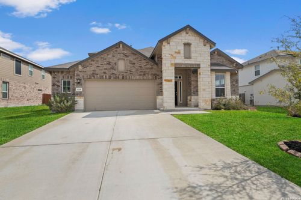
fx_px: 150
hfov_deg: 90.0
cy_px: 100
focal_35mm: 18
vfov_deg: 67.3
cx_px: 150
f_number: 16
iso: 800
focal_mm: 11.8
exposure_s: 1/640
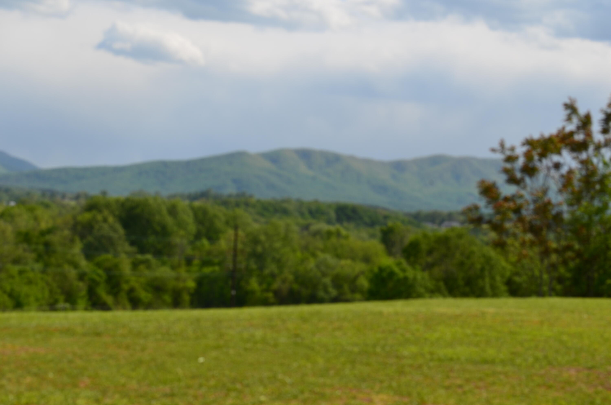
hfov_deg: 24.7
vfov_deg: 16.5
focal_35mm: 82
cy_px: 202
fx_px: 1397
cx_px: 306
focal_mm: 55
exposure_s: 1/125
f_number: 11
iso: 100
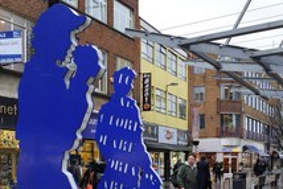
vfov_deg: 24.7
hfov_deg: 37.5
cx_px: 156
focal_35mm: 53
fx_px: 417
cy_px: 173
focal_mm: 27
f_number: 4.5
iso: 1600
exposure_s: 1/125
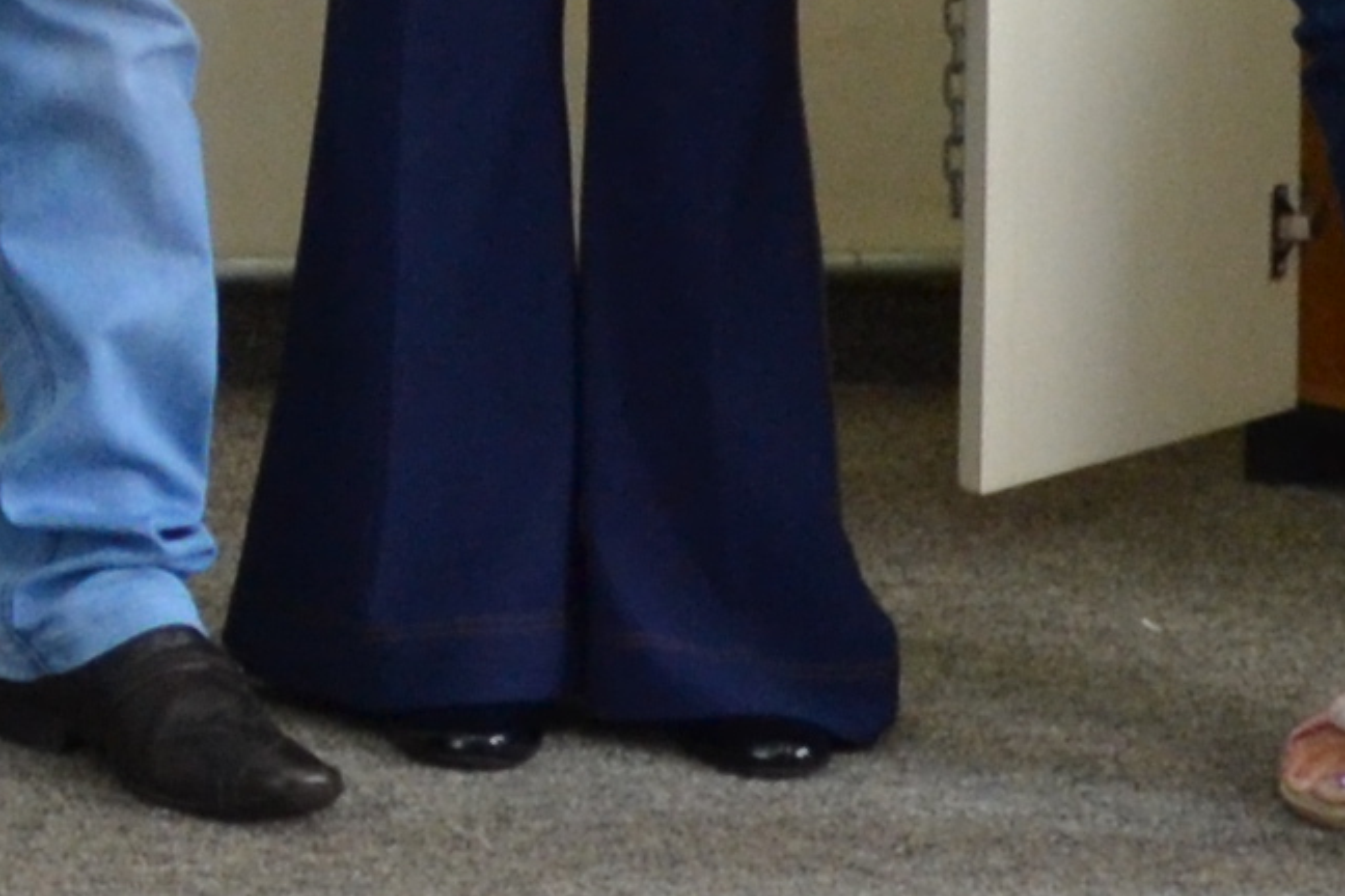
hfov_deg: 9.5
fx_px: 7173
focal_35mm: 192
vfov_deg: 6.6
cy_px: -1607
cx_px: -1939
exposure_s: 1/60
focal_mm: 18
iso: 900
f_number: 3.5
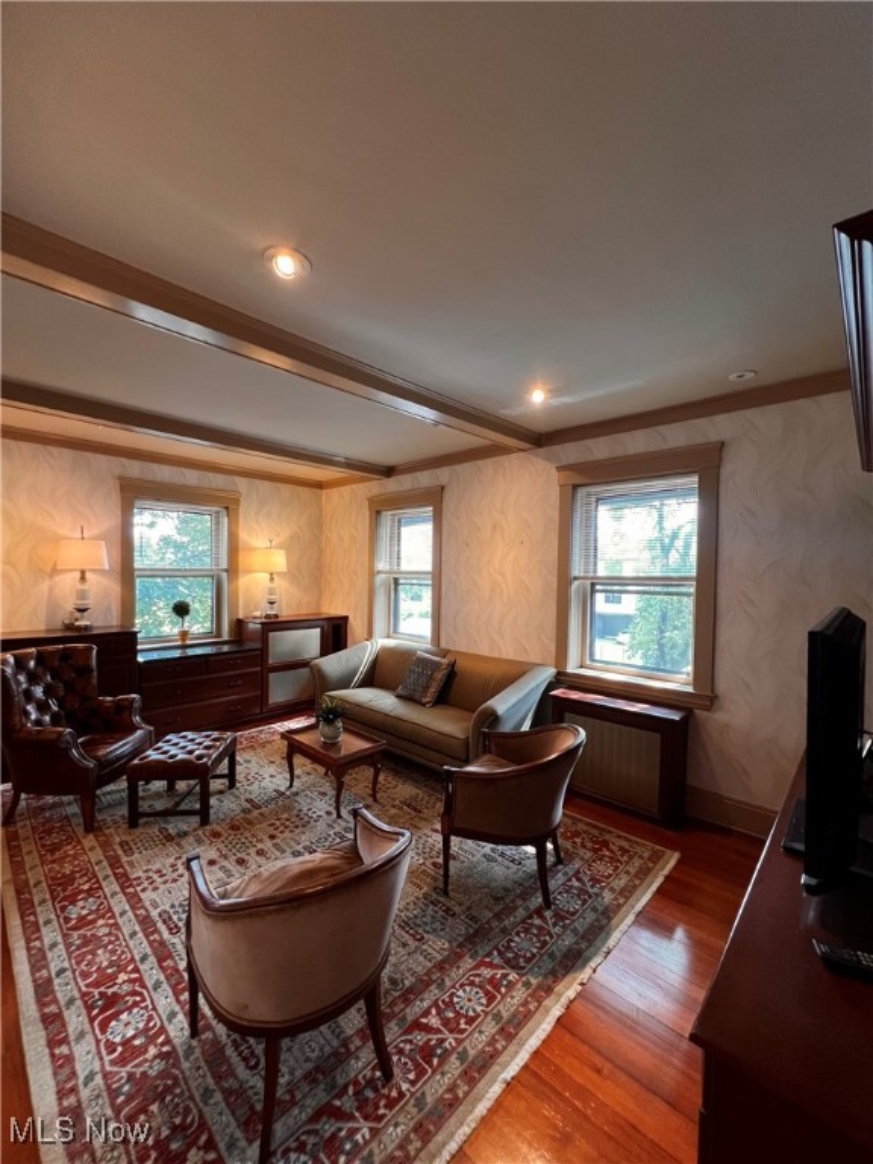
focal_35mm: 13
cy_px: 582
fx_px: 437
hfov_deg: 89.9
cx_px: 436
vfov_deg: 106.2
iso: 200
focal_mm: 1.57
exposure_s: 1/60
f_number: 1.8
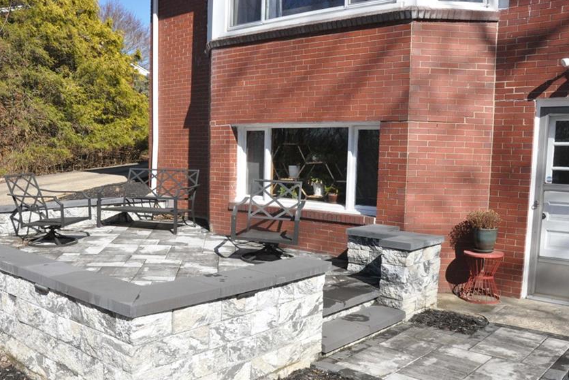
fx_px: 522
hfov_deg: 57.0
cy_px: 208
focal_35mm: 33
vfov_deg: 40.0
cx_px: 246
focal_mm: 18
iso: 2500
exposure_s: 1/2000
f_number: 13
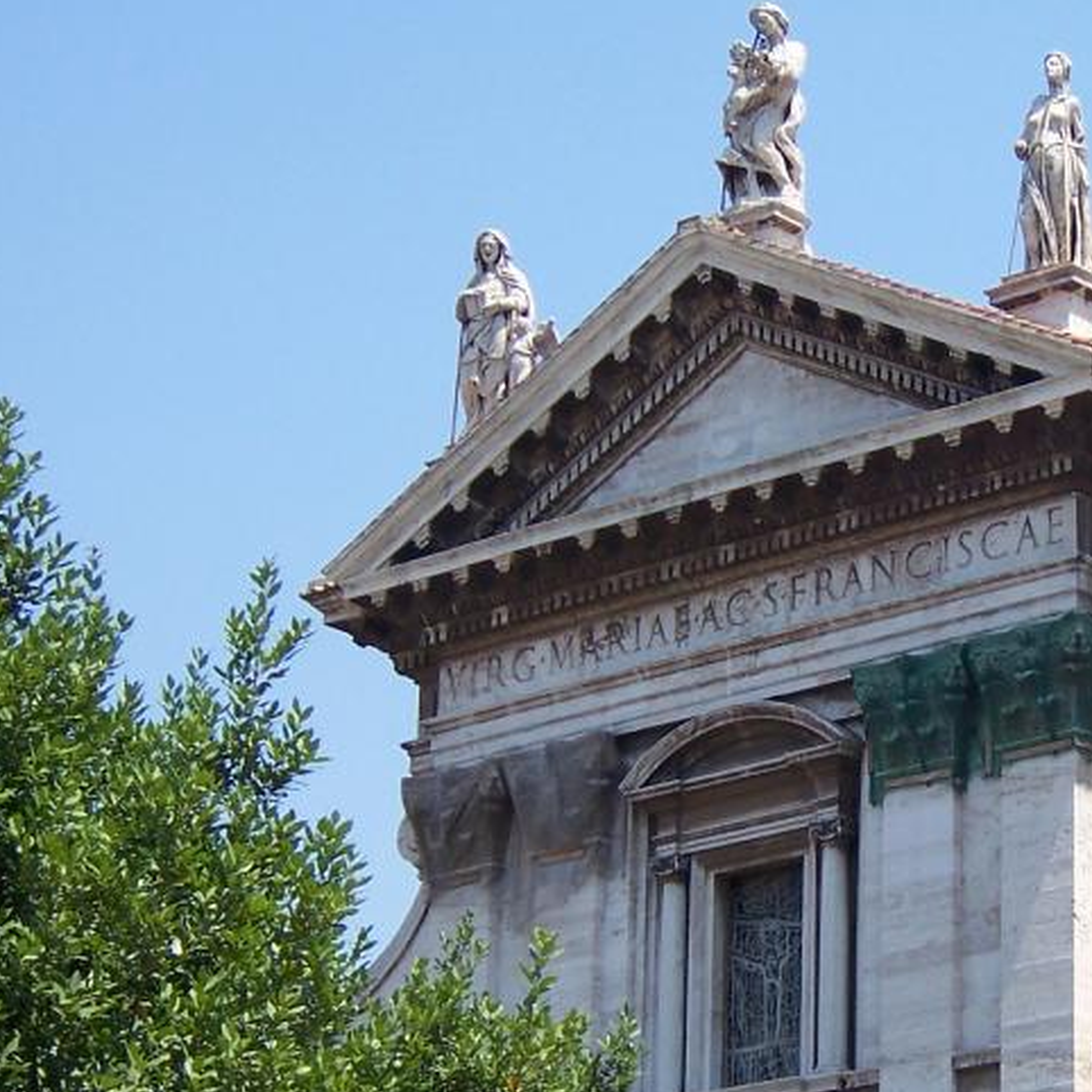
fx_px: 4426
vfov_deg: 14.1
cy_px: 632
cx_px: 1035
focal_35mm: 124
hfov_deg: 13.9
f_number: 4
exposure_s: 1/500
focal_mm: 11
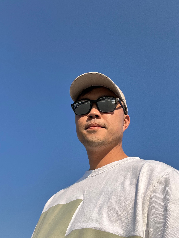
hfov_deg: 46.8
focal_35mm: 30
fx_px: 207
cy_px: 119
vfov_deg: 60.0
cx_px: 90
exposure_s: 1/675
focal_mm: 2.71
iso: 32
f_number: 2.2
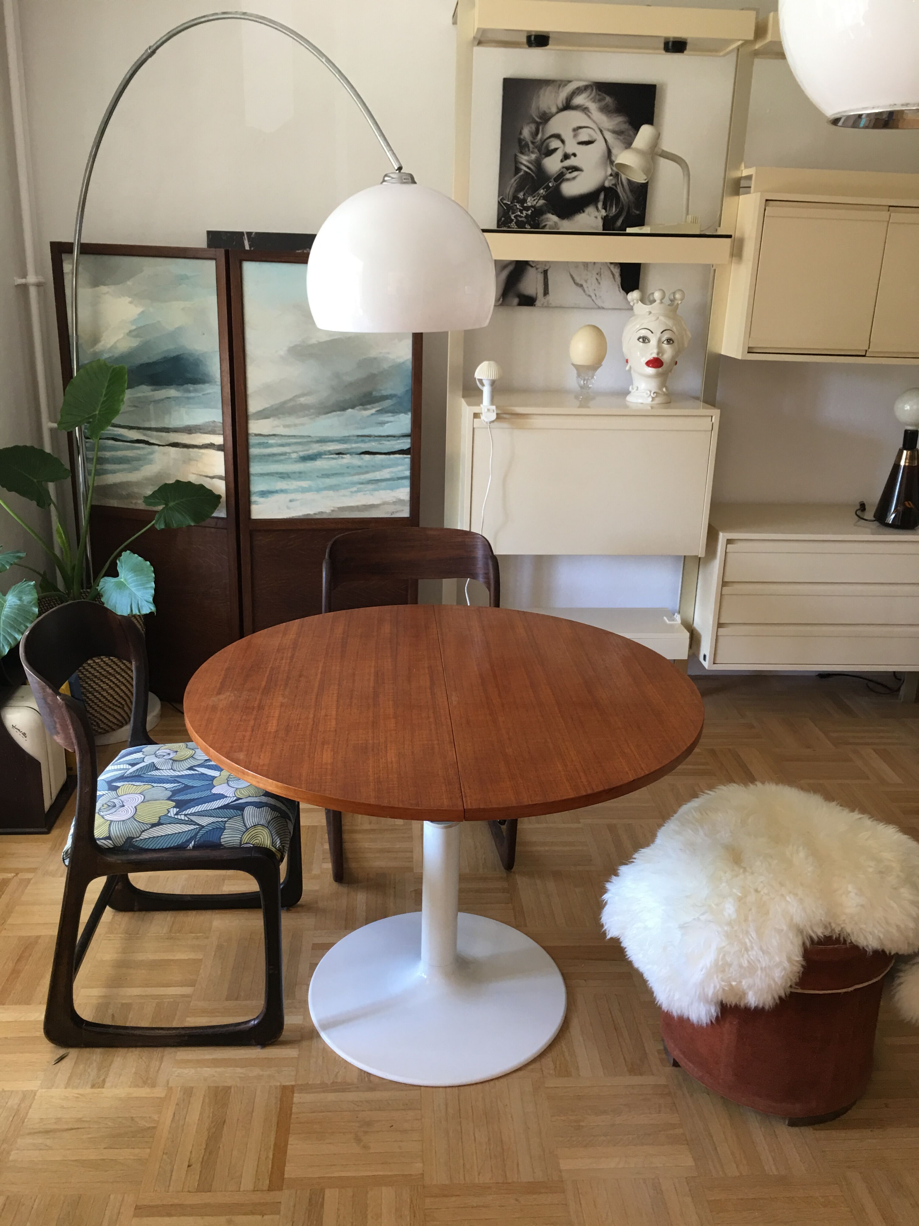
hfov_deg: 48.2
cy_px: 613
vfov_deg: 61.7
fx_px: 1027
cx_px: 460
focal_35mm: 29
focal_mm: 4.15
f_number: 2.2
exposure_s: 1/17
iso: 40
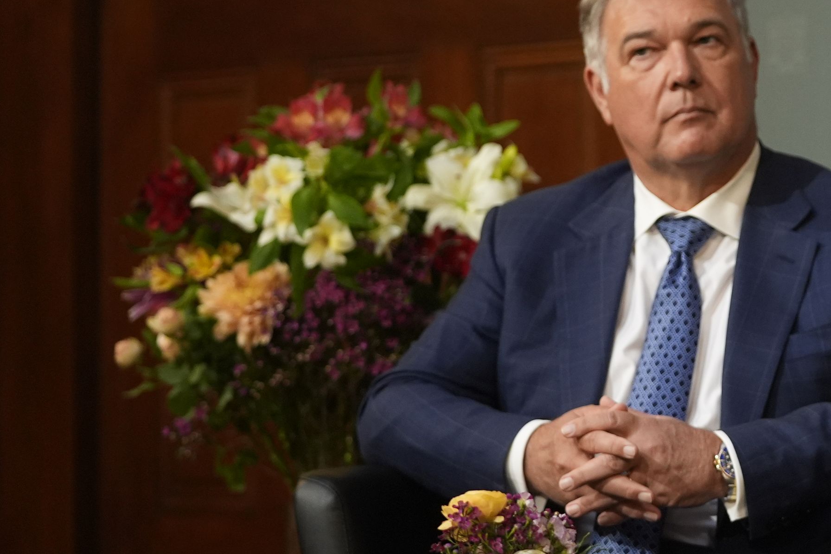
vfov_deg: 6.5
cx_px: 868
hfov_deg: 9.6
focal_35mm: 212
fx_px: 4894
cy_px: 215
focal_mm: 95
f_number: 2.8
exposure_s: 1/320
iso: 2000
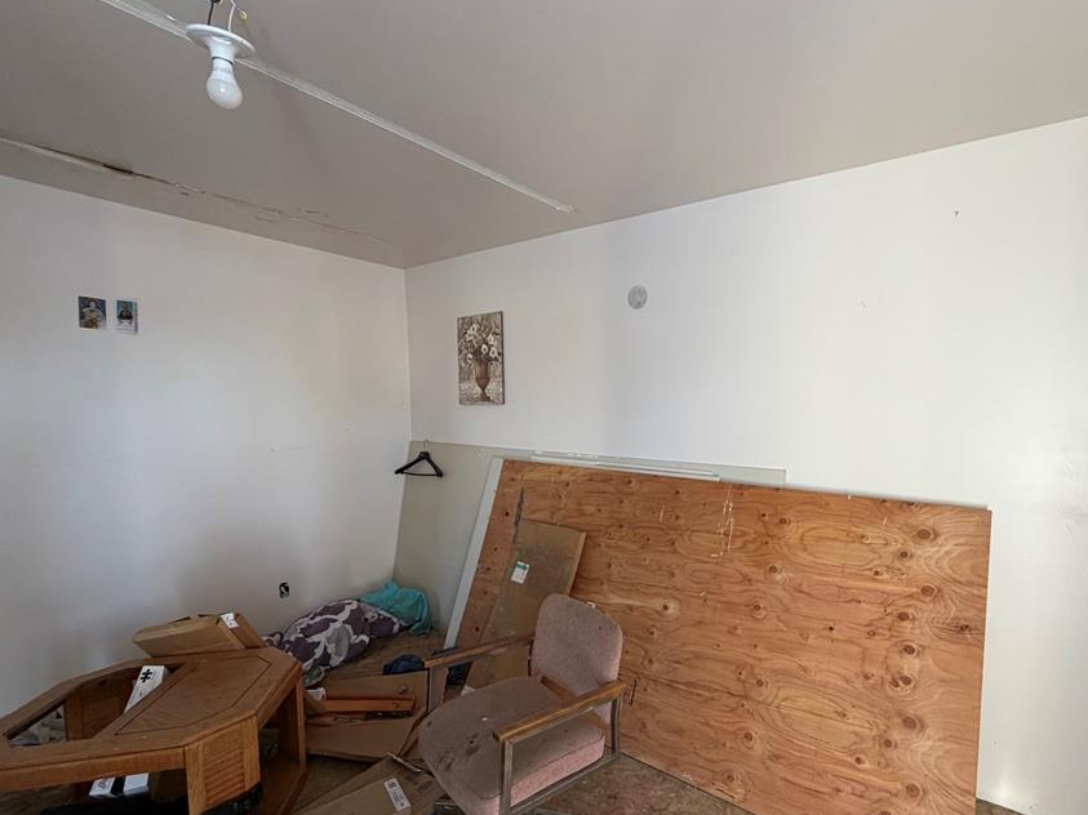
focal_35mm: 17
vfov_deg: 74.6
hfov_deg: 90.1
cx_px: 640
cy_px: 441
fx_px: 534
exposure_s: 1/121
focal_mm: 2.22
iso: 200
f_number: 2.2
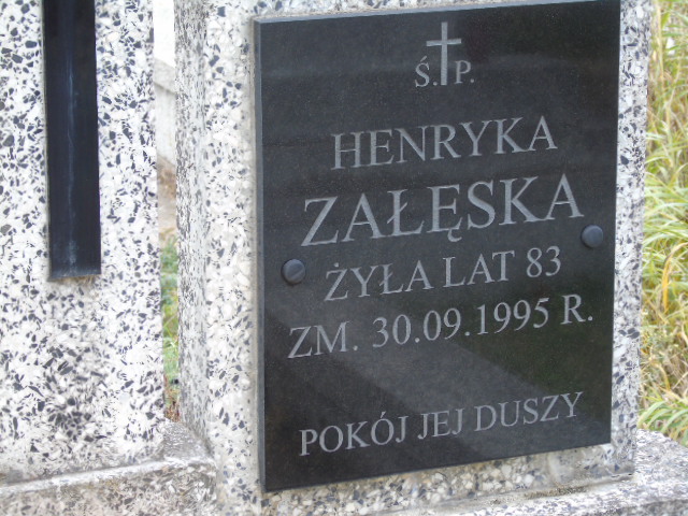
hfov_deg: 15.9
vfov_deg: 12.0
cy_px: 258
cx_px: 344
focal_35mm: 124
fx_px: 2465
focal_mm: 22
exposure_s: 1/30
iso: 100
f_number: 4.6
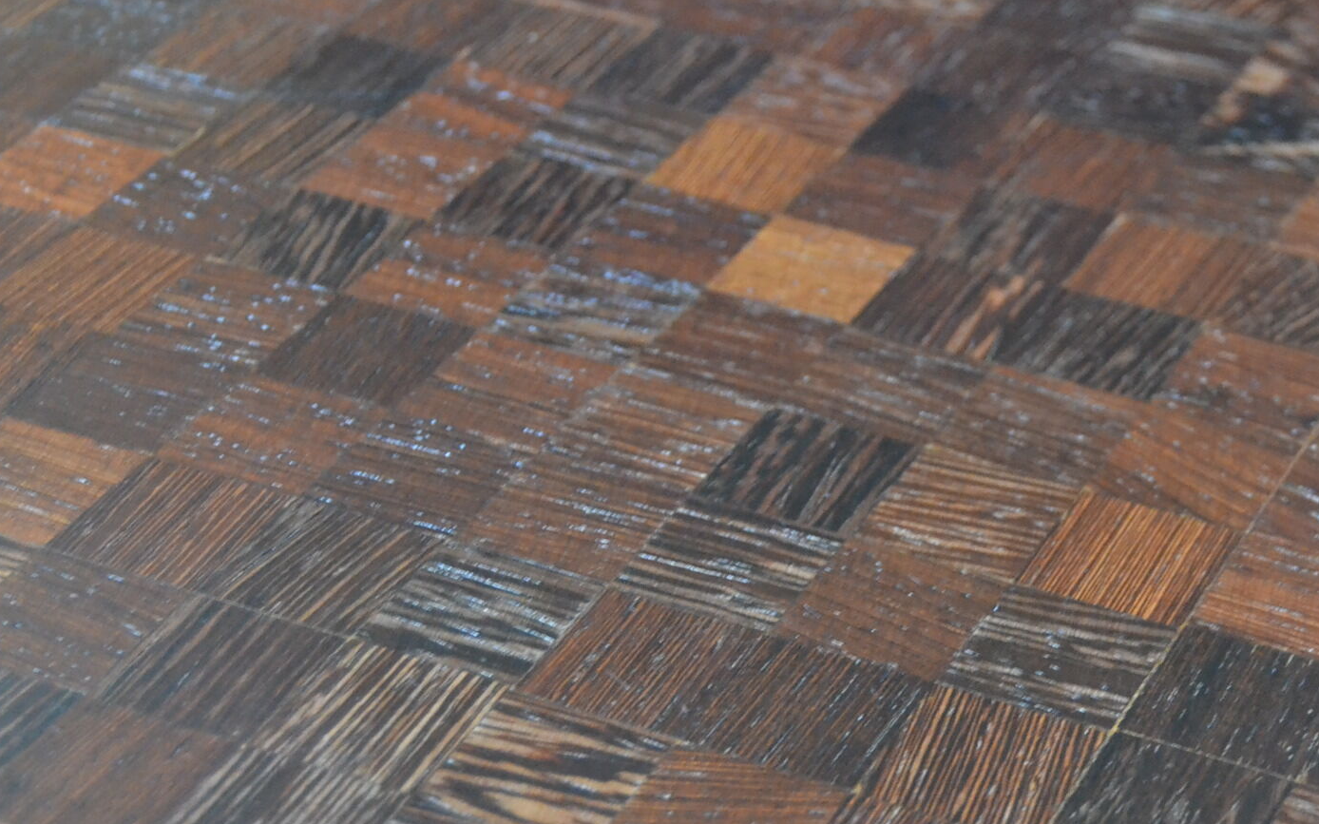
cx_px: 1081
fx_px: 3193
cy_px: 637
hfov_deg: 23.0
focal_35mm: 89
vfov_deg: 14.6
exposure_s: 1/50
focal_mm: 35
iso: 3200
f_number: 4.5
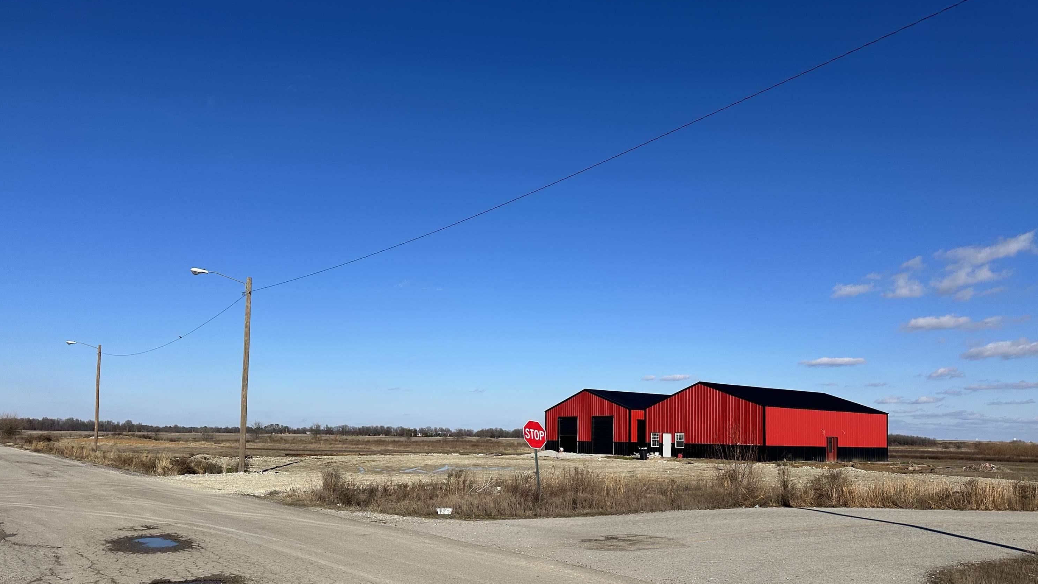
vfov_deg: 42.3
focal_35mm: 27
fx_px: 743
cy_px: 387
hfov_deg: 69.9
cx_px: 528
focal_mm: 6.86
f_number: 1.78
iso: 80
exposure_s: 1/7576
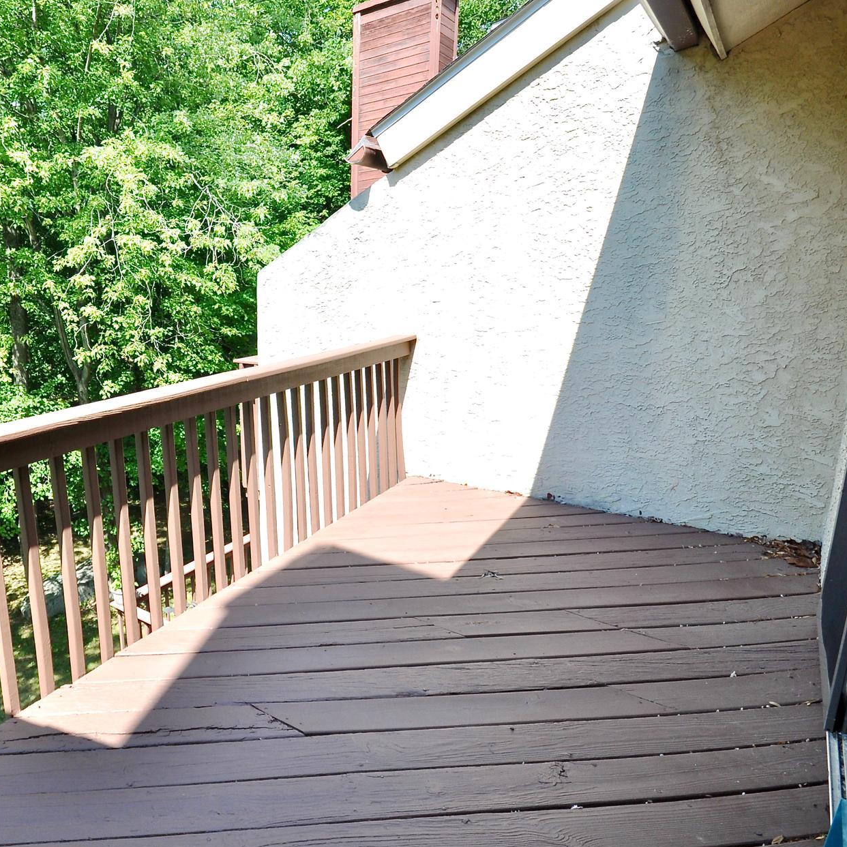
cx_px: 190
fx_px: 581
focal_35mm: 21
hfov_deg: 66.6
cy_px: 408
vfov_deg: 72.1
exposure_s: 1/250
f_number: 8
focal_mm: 10
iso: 320
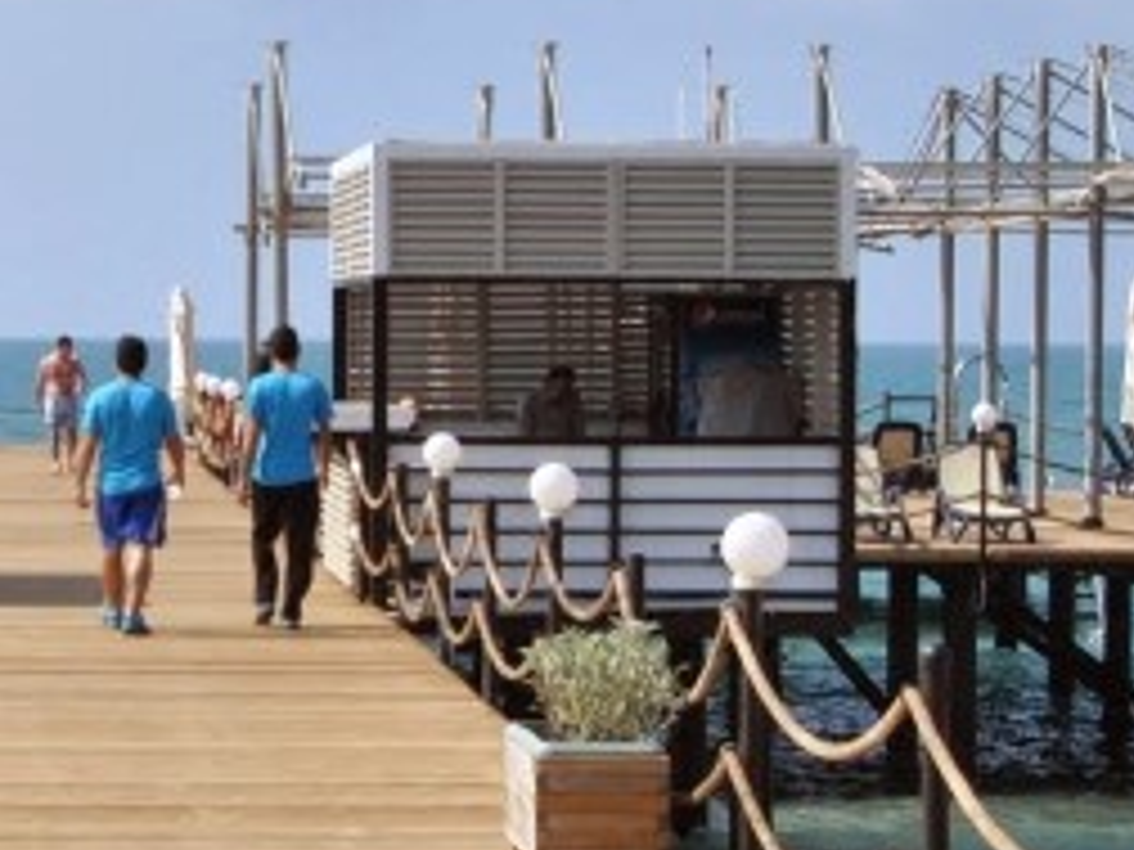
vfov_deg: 9.4
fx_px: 5176
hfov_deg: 12.4
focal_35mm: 158
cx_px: 92
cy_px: 436
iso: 100
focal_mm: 24
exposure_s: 1/250
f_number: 8
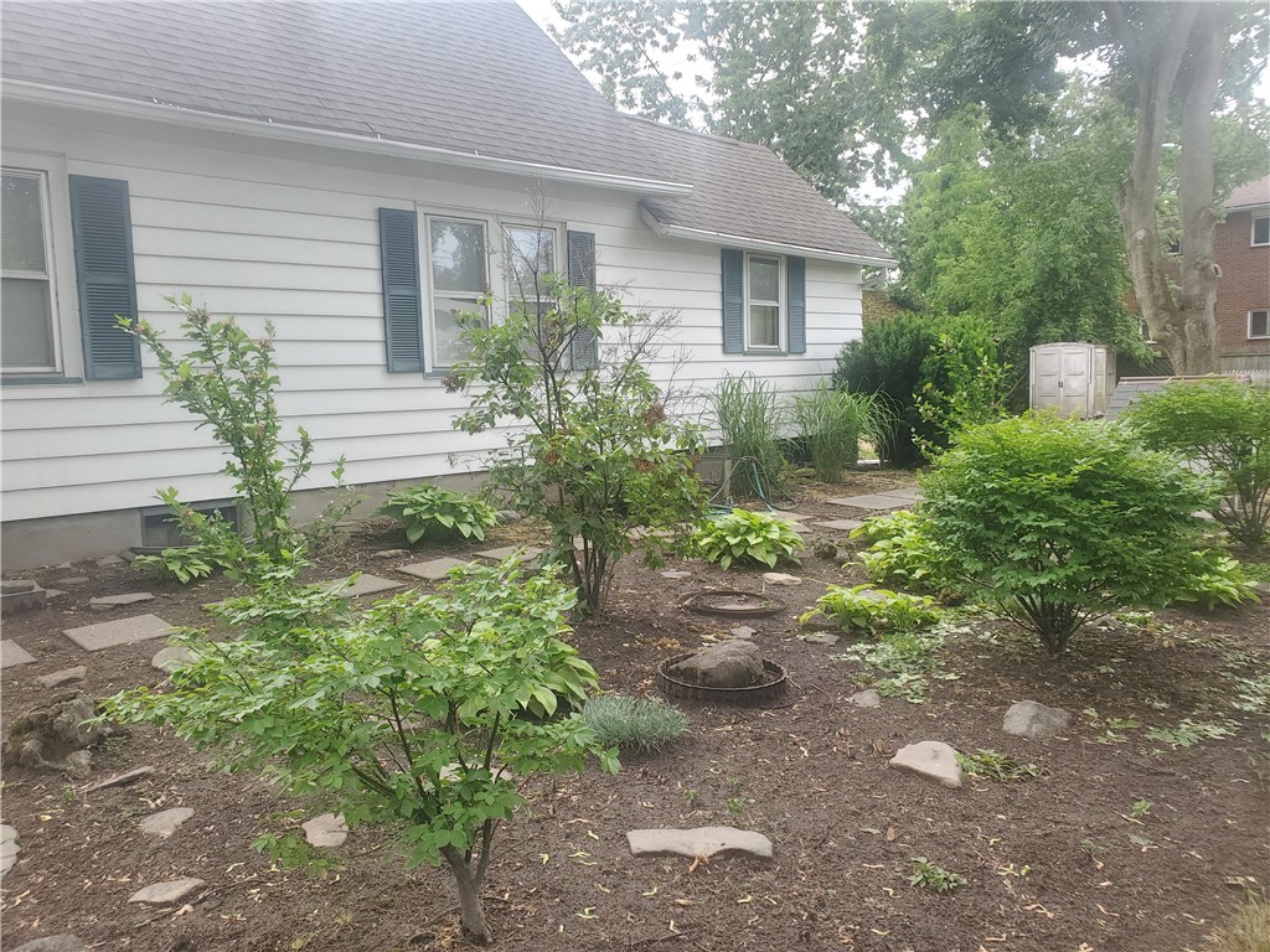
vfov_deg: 53.1
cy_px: 476
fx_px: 954
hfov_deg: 67.3
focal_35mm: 26
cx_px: 635
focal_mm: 4.3
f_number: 2.4
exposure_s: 1/186
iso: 50
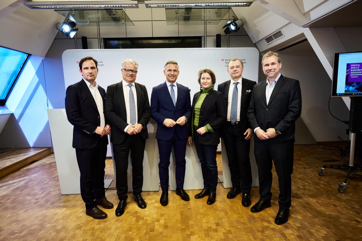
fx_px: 212
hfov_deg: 80.9
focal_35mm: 21
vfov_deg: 59.3
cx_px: 181
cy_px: 120
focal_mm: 21.1
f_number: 2.8
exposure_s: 1/160
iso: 640
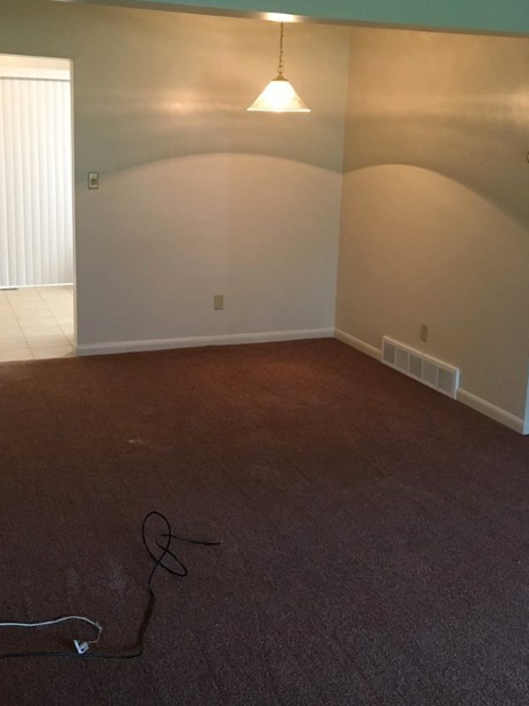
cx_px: 203
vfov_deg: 50.9
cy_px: 274
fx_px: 734
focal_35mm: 36
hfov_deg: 39.4
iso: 200
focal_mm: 4.15
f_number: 2.2
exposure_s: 1/24
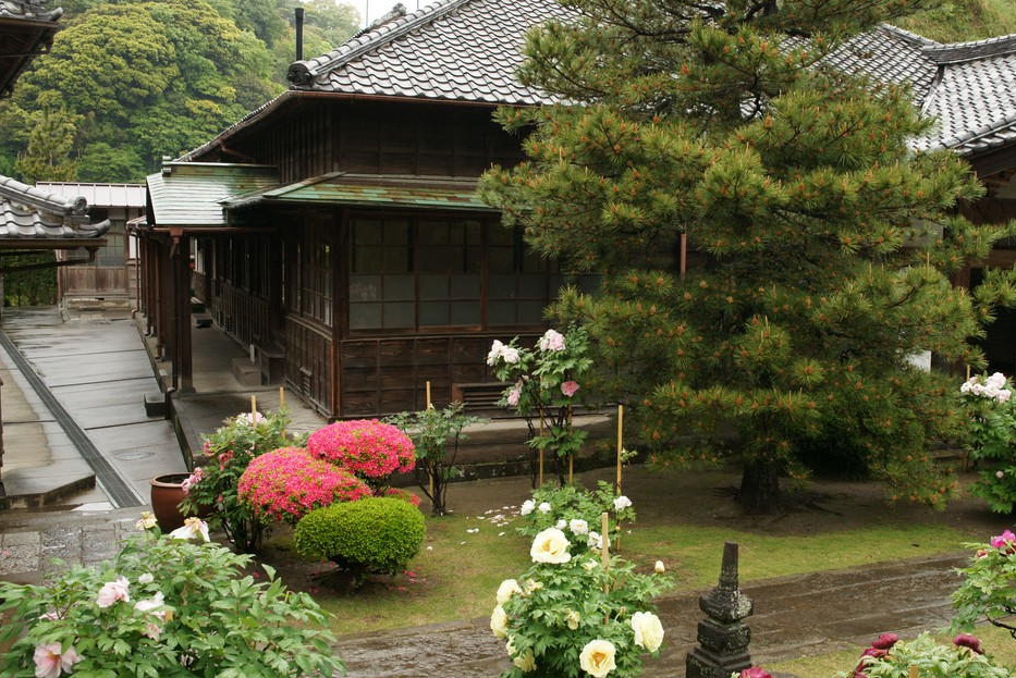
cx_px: 593
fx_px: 1045
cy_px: 340
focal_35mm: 37
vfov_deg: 36.0
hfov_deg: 51.6
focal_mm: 30
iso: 400
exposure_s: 1/60
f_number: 8
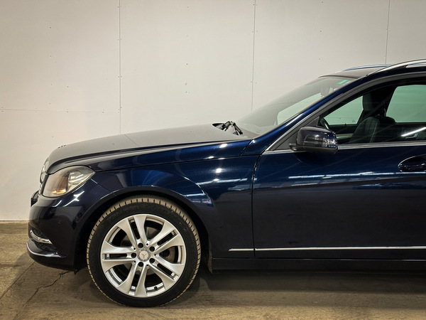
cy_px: 160
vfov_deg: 30.3
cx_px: 213
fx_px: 591
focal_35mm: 48
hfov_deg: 39.7
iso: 160
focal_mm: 6.86
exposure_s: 1/50
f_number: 1.8
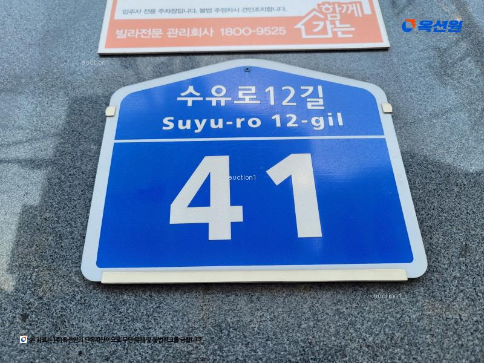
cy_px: 182
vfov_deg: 54.9
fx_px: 350
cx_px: 242
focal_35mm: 25
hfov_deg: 69.4
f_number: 1.8
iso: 20
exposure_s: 1/174
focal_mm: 7
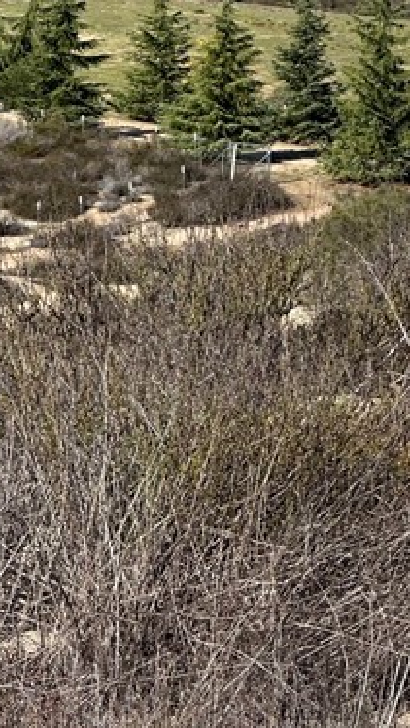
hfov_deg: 5.3
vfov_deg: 9.4
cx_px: 503
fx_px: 4425
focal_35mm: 229
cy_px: 184
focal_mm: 9
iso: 32
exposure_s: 1/889
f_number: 2.8
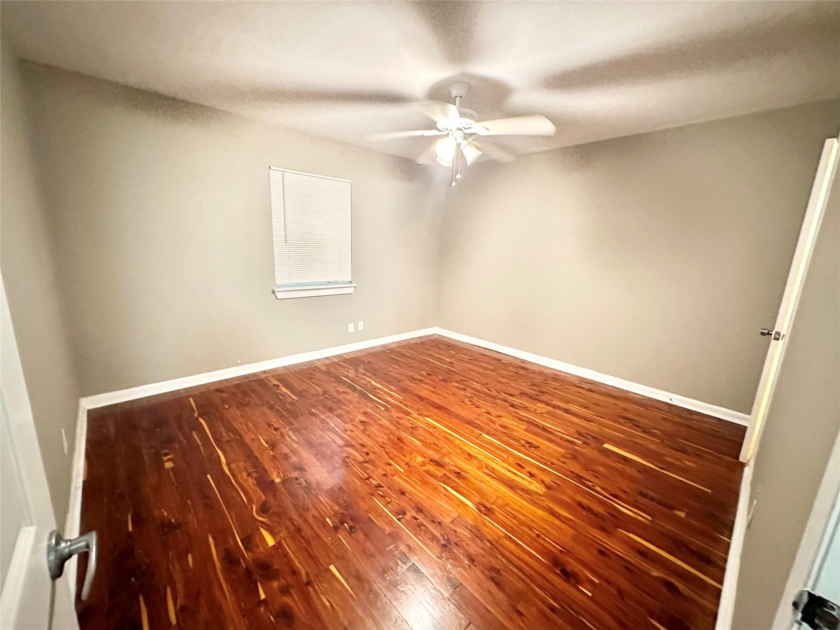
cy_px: 315
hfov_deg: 102.1
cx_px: 420
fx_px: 340
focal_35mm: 14
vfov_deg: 85.7
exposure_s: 1/40
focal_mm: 2.22
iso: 1000
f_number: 2.2
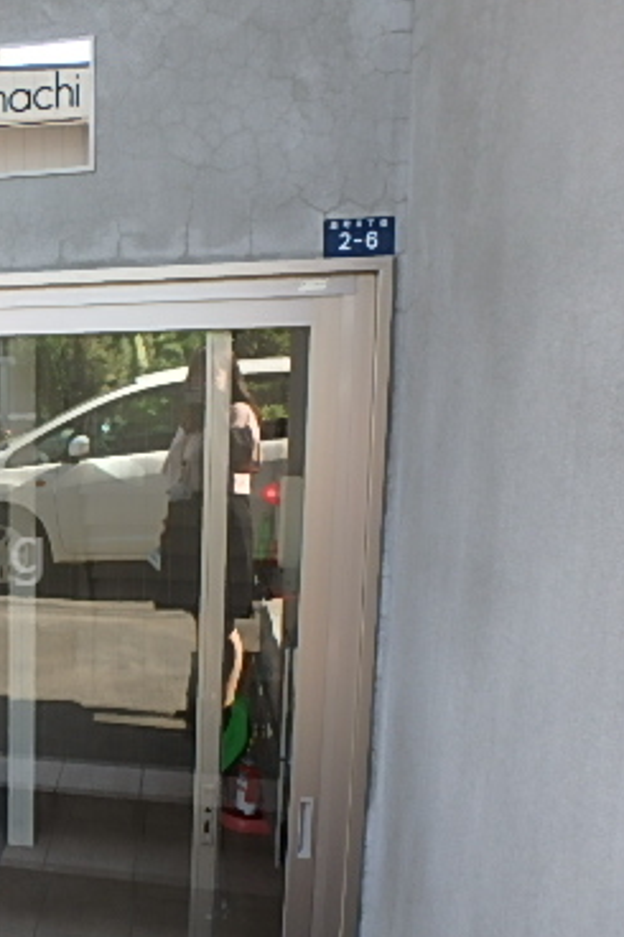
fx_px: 989
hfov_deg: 30.1
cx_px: -117
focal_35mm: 38
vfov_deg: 50.4
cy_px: 555
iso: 125
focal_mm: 3.7
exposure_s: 1/100
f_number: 3.5
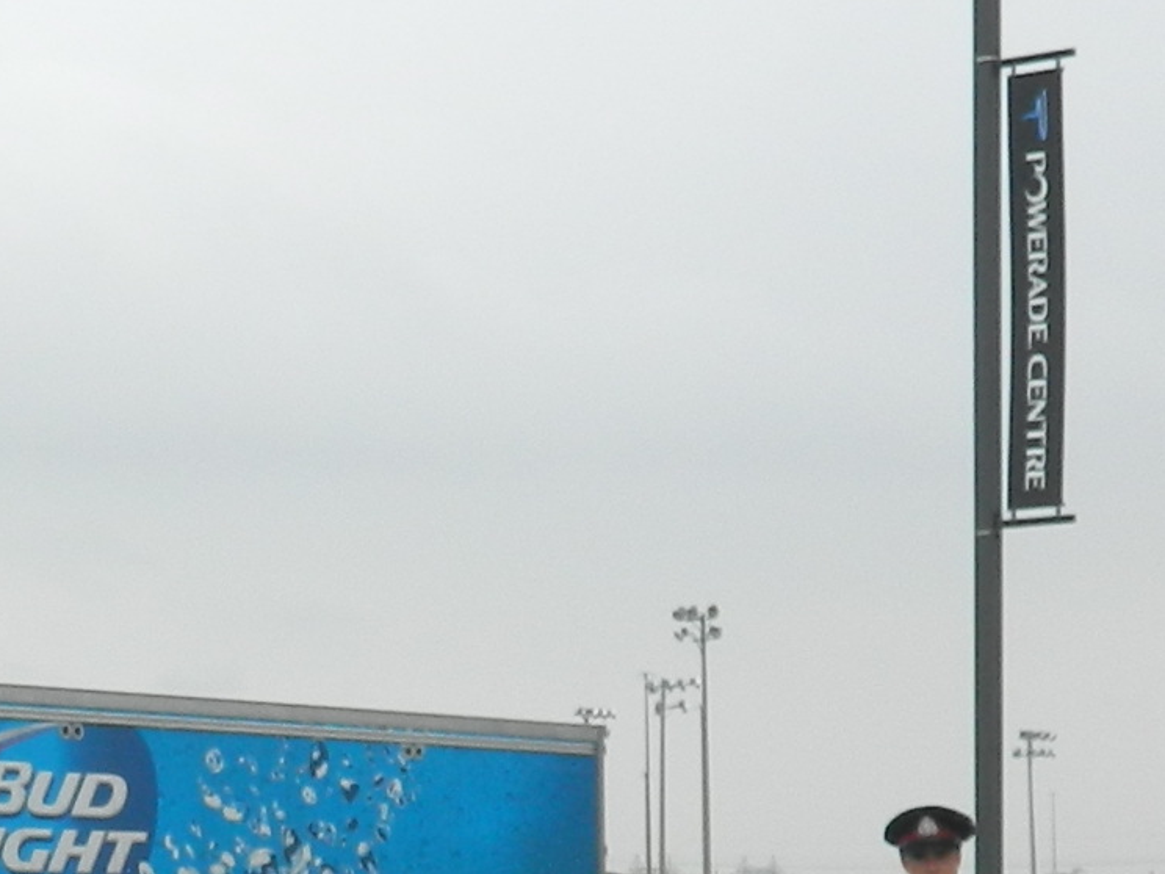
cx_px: -55
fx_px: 4577
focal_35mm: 136
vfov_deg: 10.7
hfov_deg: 14.2
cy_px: 1049
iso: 80
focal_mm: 5.6
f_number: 3.2
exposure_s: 1/500
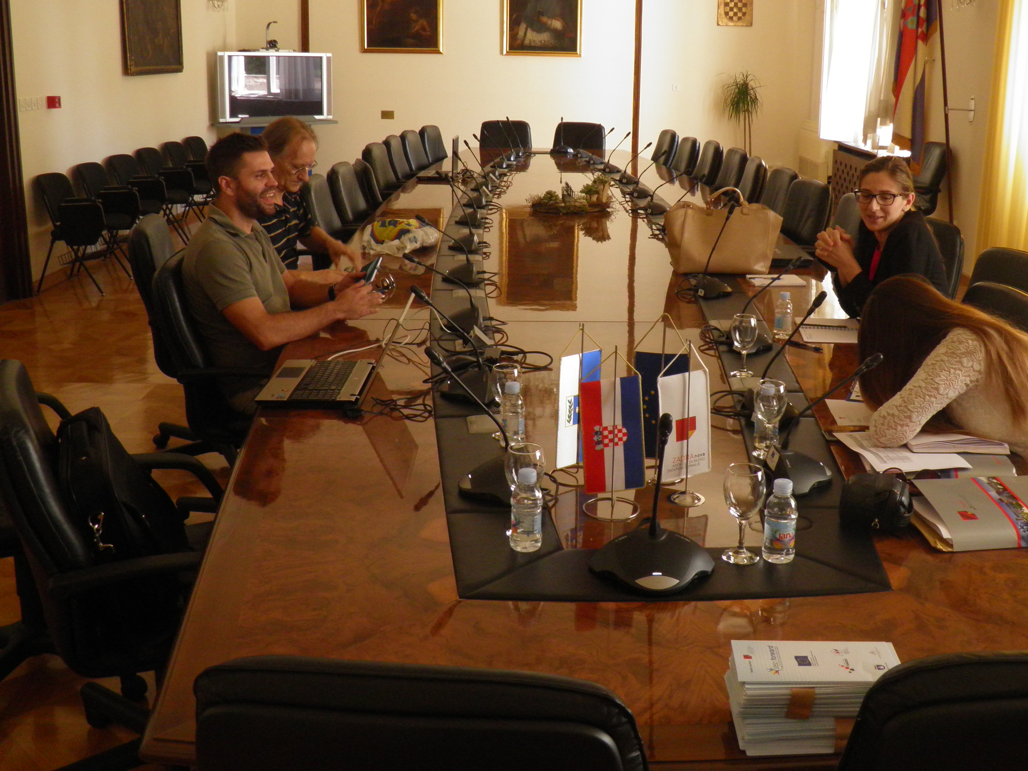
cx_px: 580
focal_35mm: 36
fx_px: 1069
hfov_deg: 51.2
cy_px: 294
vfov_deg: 39.4
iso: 200
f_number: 2.8
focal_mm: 4.9
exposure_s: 1/30
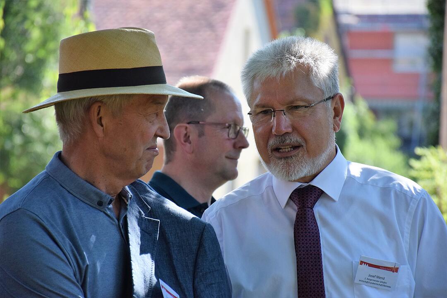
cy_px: 149
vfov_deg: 6.5
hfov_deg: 9.8
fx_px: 2607
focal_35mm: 210
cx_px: 224
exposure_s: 1/1000
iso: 800
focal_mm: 140
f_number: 5.6
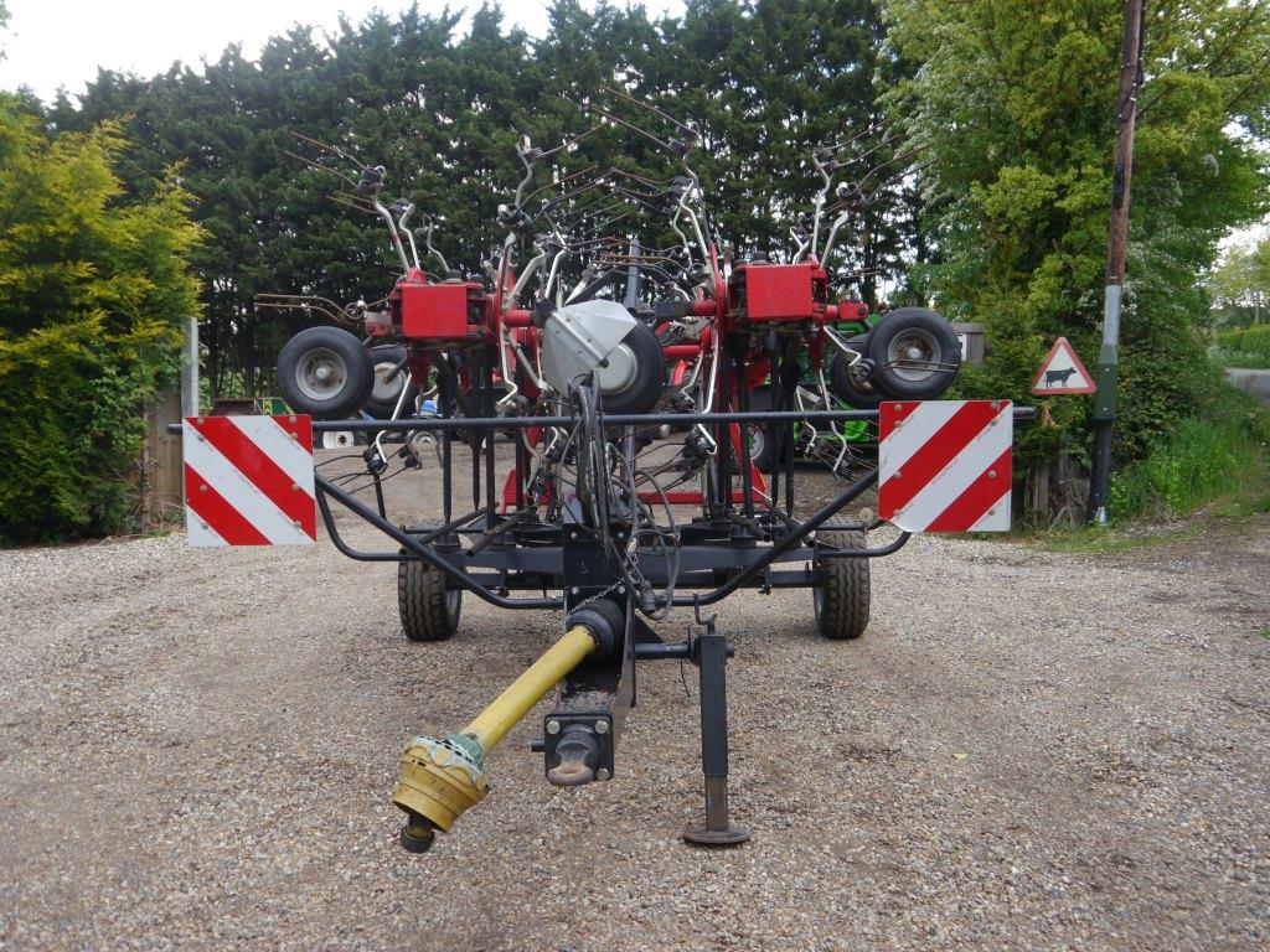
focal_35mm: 32
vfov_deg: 44.2
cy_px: 476
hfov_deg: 56.8
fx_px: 1174
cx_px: 635
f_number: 4
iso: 160
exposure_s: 1/80
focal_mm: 16
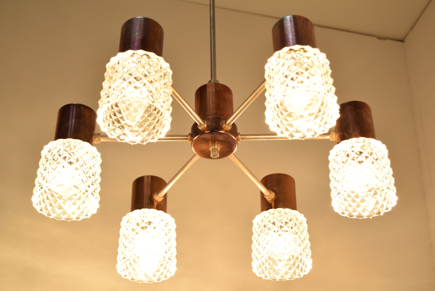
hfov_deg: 24.6
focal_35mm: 82
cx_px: 218
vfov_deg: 16.6
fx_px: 998
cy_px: 146
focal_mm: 55
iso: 1600
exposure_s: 1/125
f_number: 5.6
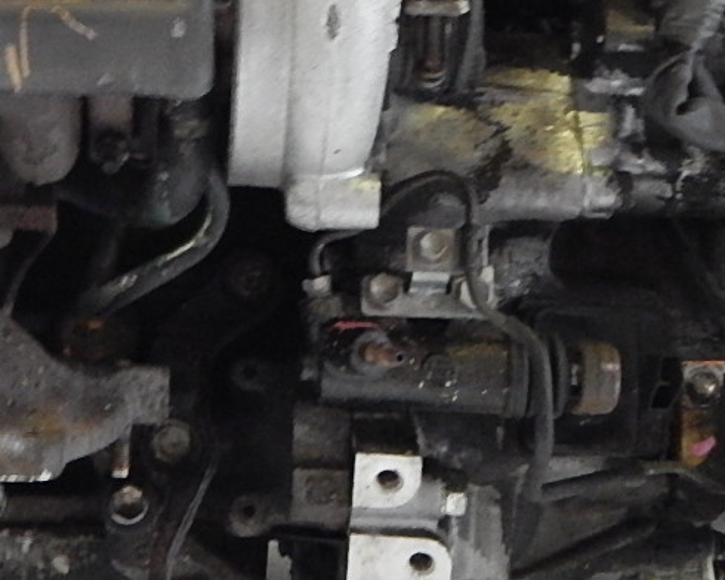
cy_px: 25
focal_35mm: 121
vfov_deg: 12.6
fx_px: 2596
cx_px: 142
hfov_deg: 15.8
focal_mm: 6.8
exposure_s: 1/8
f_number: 3.4
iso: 720
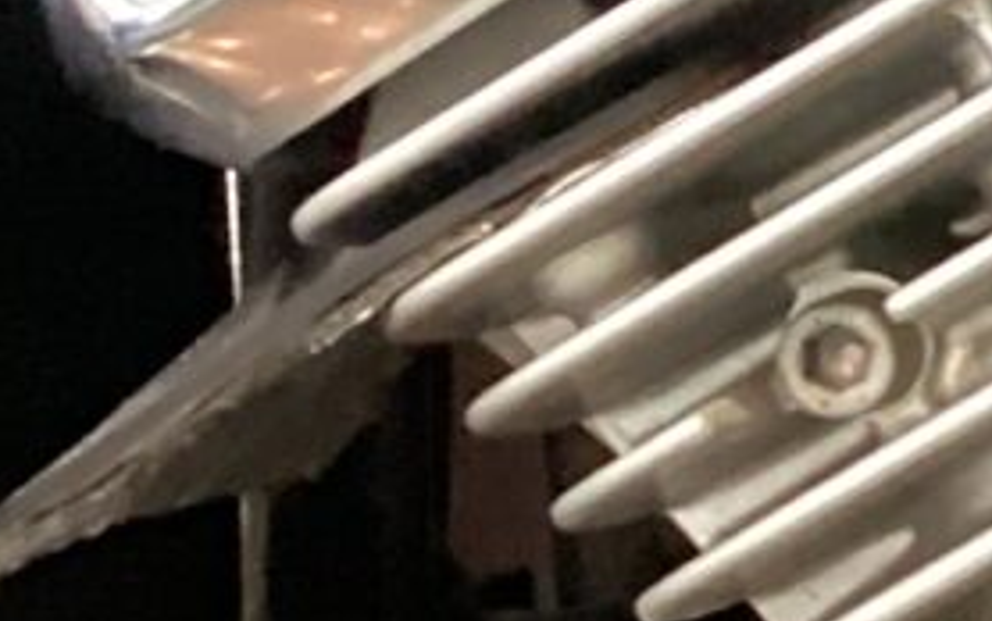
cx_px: 3051
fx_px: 6139
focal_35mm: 227
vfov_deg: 5.7
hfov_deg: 7.9
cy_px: -275
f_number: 2.4
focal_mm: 3.3
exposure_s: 1/30
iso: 500
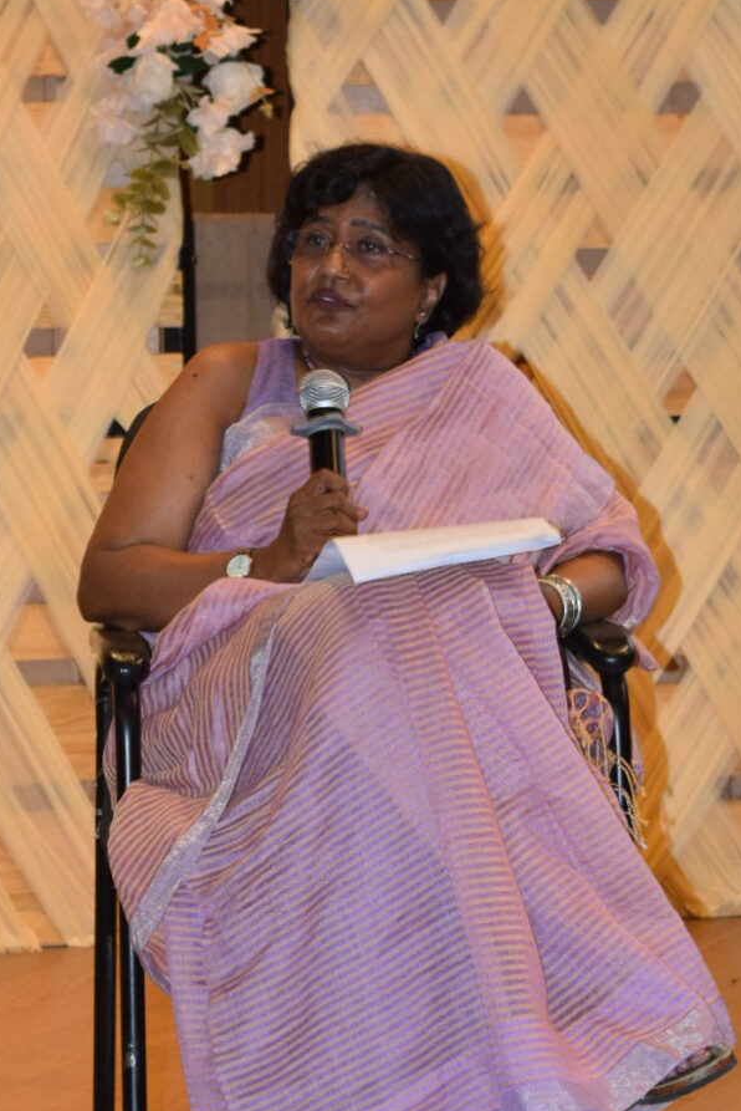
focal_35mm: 136
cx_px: 404
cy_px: 758
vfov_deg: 15.0
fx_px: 4195
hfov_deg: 10.1
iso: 800
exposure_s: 1/60
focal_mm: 50
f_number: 5.6
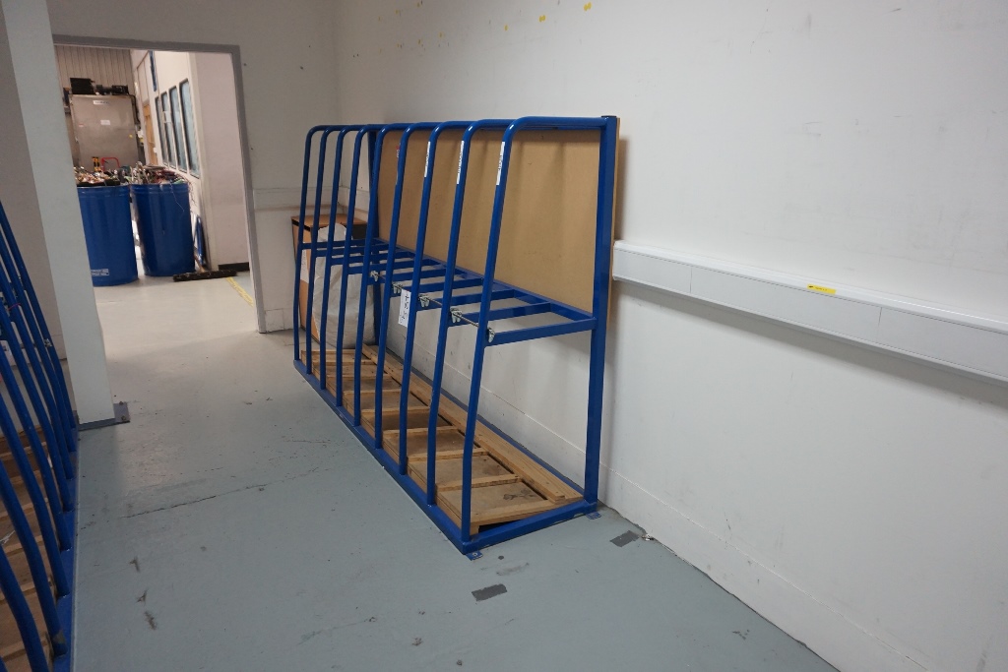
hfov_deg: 73.7
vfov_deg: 53.1
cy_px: 336
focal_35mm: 24
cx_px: 504
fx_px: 672
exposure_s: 1/160
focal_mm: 16
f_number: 4
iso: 1250
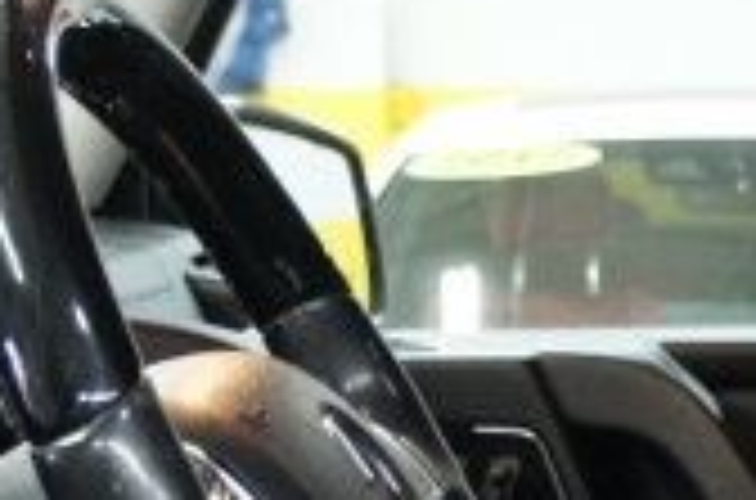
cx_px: 666
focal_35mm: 165
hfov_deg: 12.4
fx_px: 3455
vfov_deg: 8.2
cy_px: 601
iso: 1600
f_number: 3.5
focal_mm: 18
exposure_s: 1/50
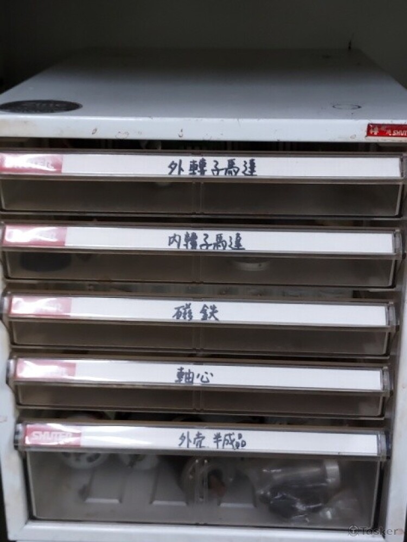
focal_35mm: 24
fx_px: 376
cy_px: 271
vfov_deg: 71.6
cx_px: 204
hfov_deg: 56.8
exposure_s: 1/50
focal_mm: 4.6
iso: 400
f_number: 1.8
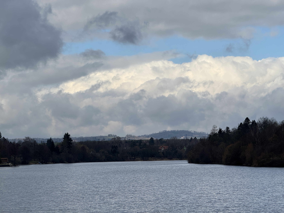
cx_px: 142
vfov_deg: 12.3
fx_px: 985
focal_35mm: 120
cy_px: 106
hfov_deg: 16.4
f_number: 2.8
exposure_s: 1/2212
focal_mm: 15.66
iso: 50
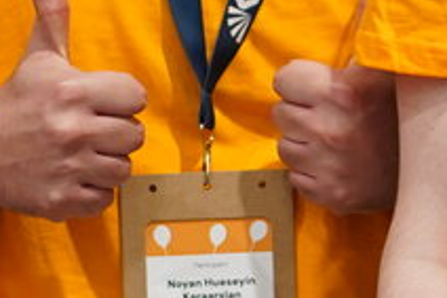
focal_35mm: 382
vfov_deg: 3.6
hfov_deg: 5.4
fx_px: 4739
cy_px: 74
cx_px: 540
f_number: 1.8
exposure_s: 1/125
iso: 640
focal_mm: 50
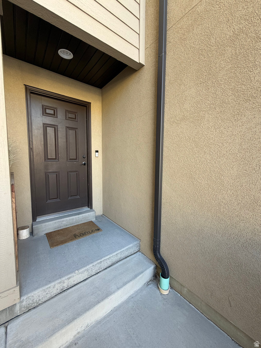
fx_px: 141
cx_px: 130
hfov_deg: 85.7
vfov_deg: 102.1
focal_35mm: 14
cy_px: 174
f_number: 2.2
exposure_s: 1/121
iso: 125
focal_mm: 2.22
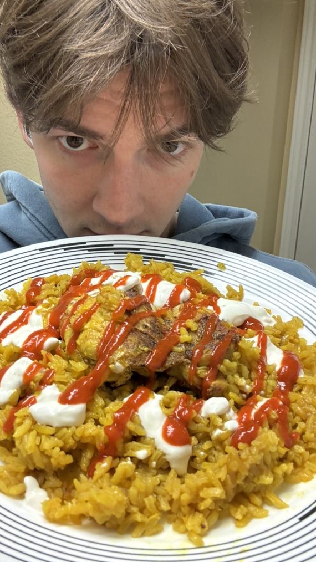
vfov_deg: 59.5
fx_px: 492
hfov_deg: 35.5
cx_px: 131
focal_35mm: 33
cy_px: 282
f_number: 1.9
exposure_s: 1/60
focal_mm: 2.69
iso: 160
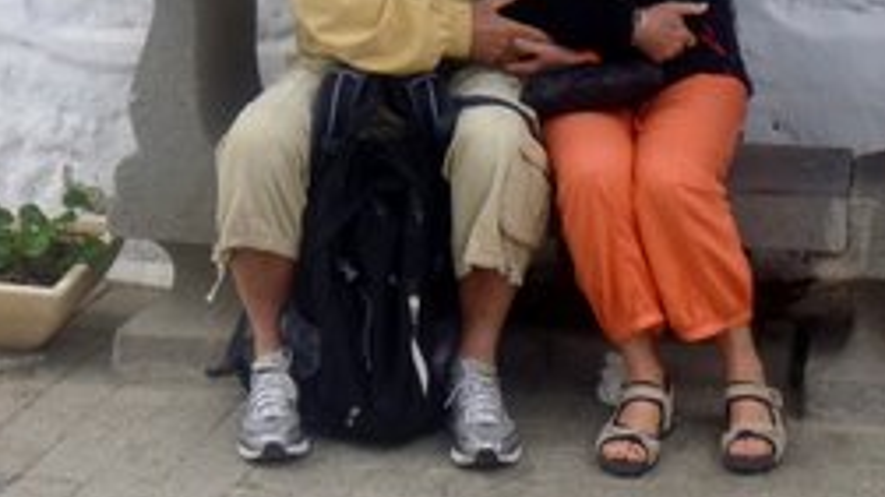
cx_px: 603
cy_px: -53
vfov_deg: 16.0
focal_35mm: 73
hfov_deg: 28.7
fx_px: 1713
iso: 80
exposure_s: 1/100
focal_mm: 6.3
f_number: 3.5
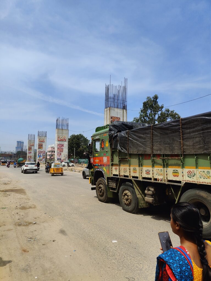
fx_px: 187
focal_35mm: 23
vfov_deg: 73.9
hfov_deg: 59.0
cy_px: 140
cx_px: 106
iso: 50
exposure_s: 1/3758
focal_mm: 6.06
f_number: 1.8
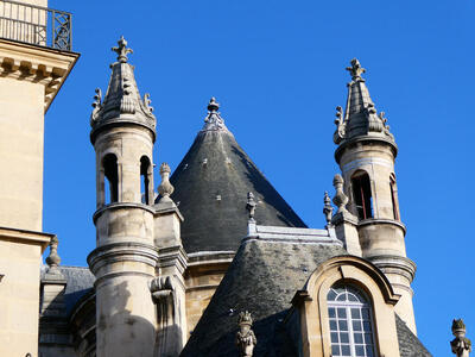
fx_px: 1235
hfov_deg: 21.8
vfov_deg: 16.4
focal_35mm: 90
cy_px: 178
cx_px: 238
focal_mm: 16.1
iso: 80
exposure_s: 1/400
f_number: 4.9
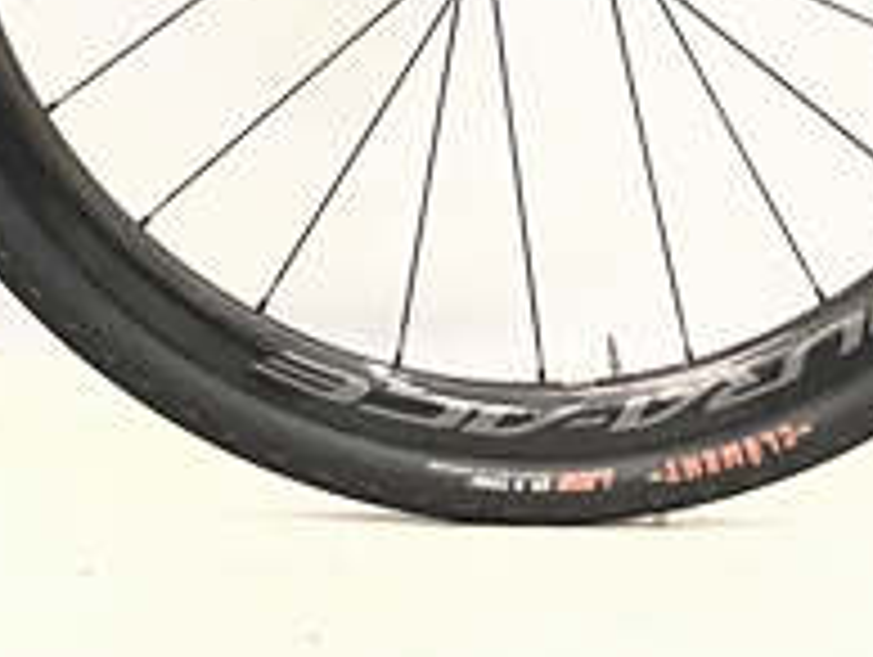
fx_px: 5404
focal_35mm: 214
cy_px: -630
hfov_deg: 9.0
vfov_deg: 6.7
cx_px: -500
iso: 125
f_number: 2.4
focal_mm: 6
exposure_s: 1/25
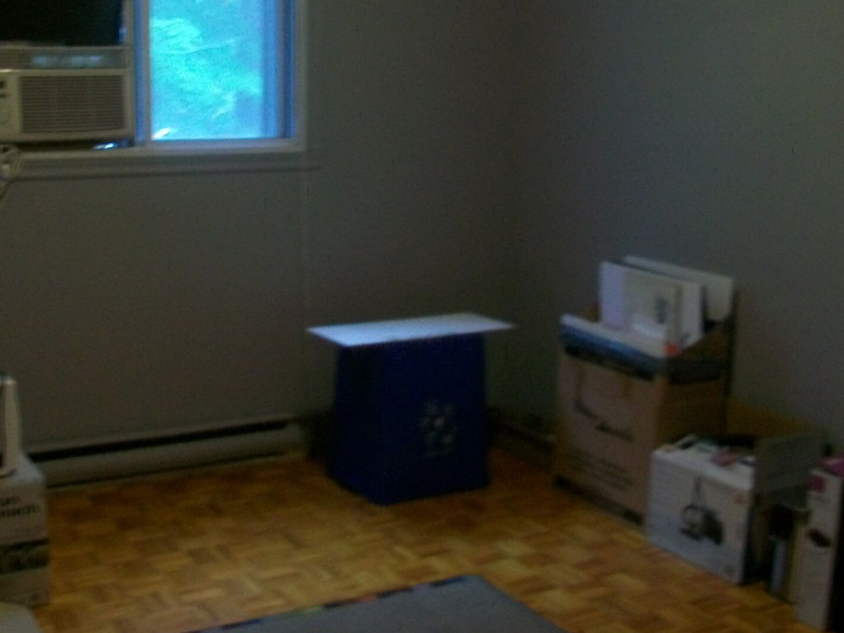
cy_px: 349
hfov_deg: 41.1
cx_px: 355
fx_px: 1122
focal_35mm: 46
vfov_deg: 31.5
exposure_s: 1/8
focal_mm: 5.7
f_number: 2.8
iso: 160
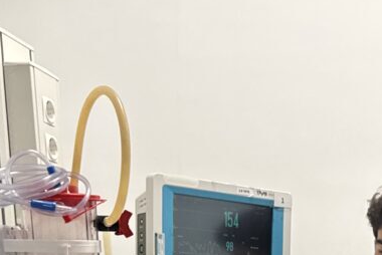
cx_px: 299
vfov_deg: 14.4
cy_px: 452
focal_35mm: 84
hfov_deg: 23.9
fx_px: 892
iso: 160
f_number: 1.78
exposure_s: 1/100
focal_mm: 6.76
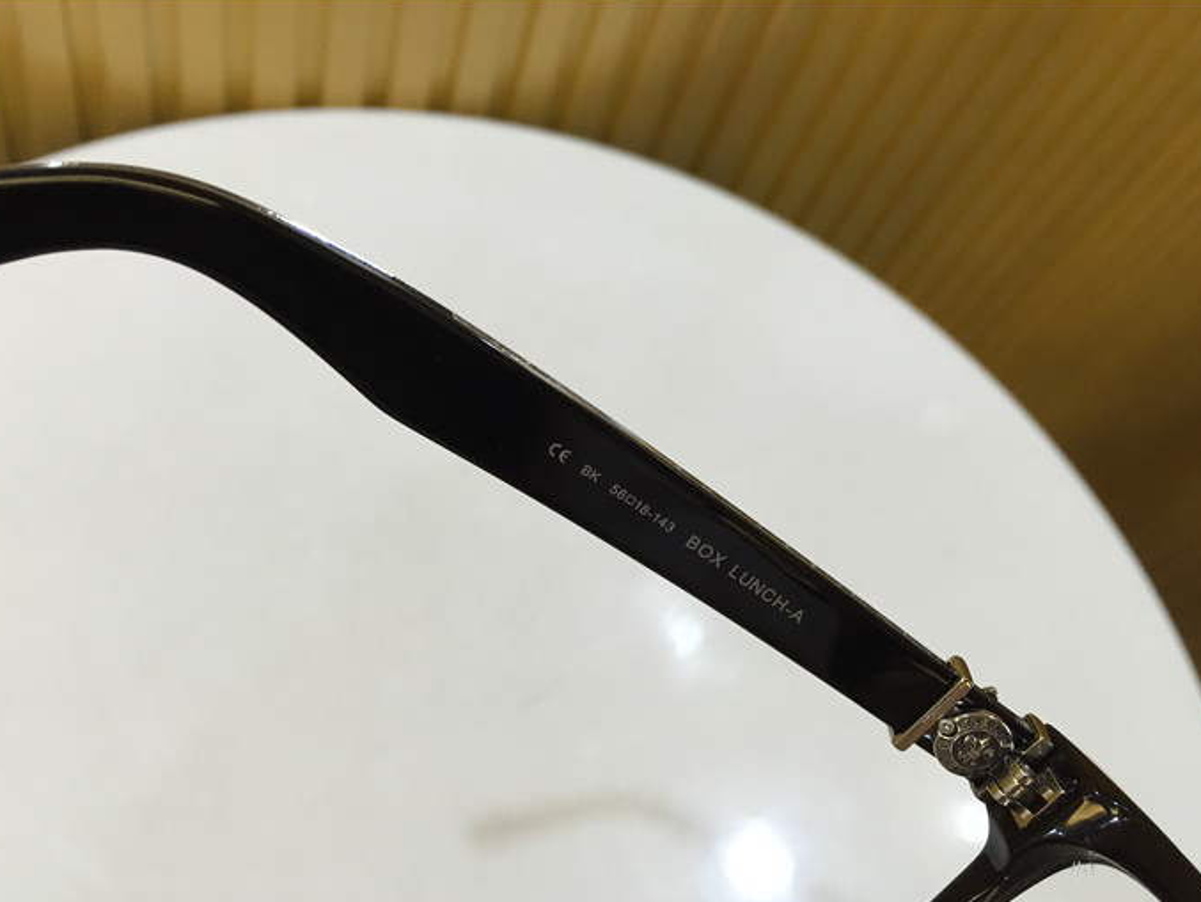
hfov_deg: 60.0
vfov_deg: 46.8
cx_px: 598
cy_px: 463
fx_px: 1041
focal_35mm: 30
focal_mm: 4.15
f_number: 2.2
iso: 125
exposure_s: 1/33
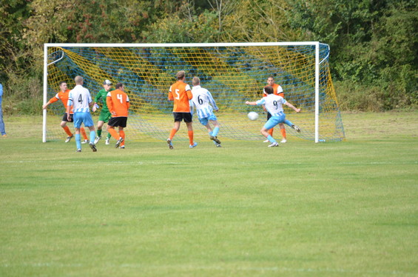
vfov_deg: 5.1
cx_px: 209
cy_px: 138
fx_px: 3128
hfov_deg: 7.6
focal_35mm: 270
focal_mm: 180
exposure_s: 1/160
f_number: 5.6
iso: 100
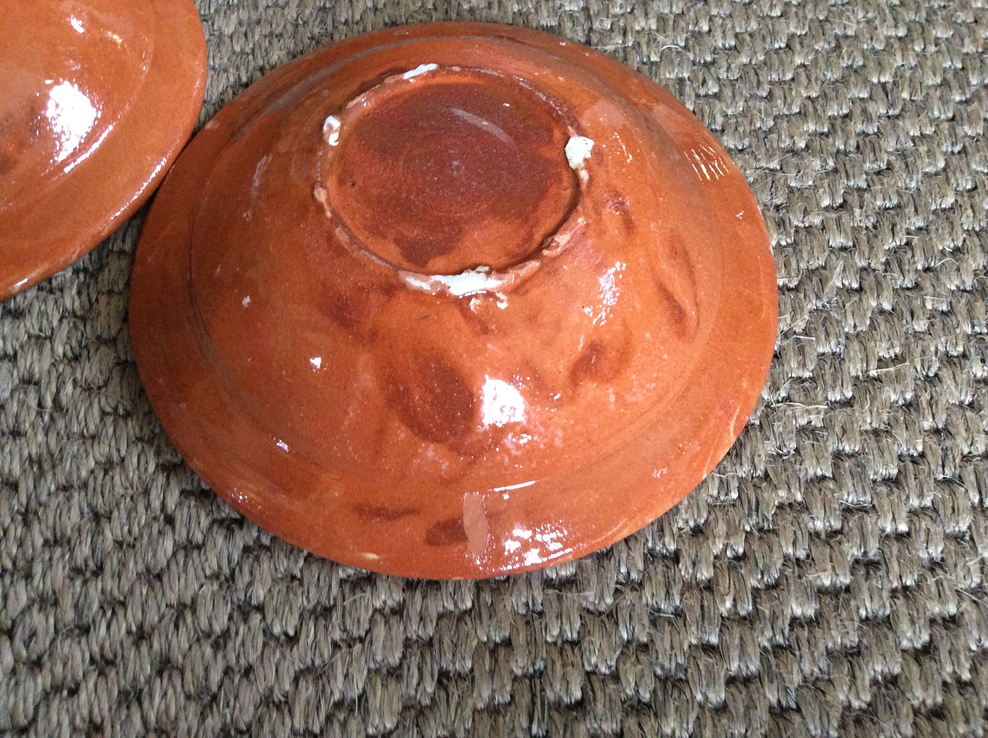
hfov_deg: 56.9
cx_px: 494
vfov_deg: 44.1
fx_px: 912
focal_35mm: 32
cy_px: 369
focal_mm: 3.3
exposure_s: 1/20
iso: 250
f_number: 2.4
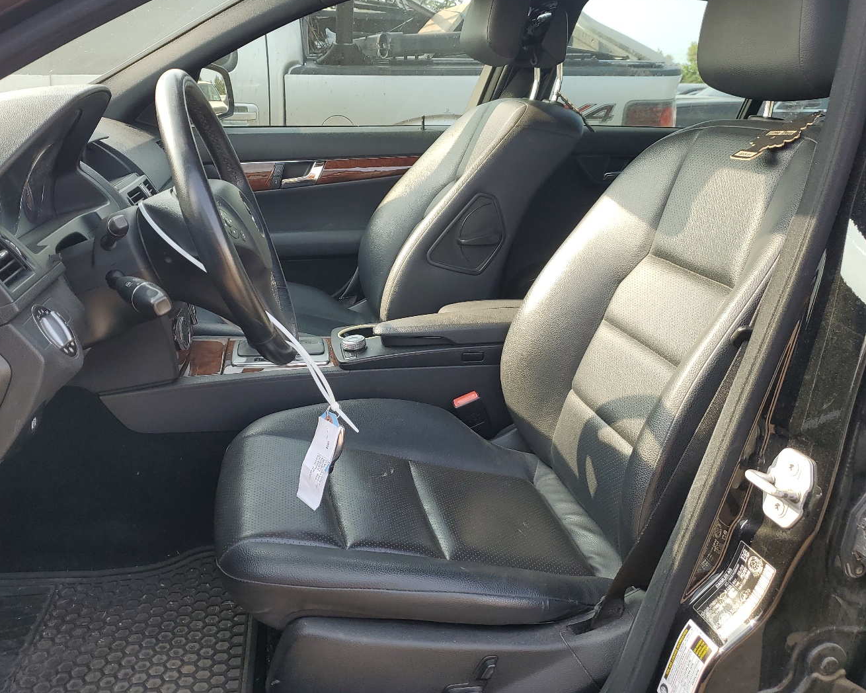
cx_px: 402
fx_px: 795
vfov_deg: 47.0
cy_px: 313
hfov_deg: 57.1
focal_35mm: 31
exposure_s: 1/294
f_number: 1.5
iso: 50
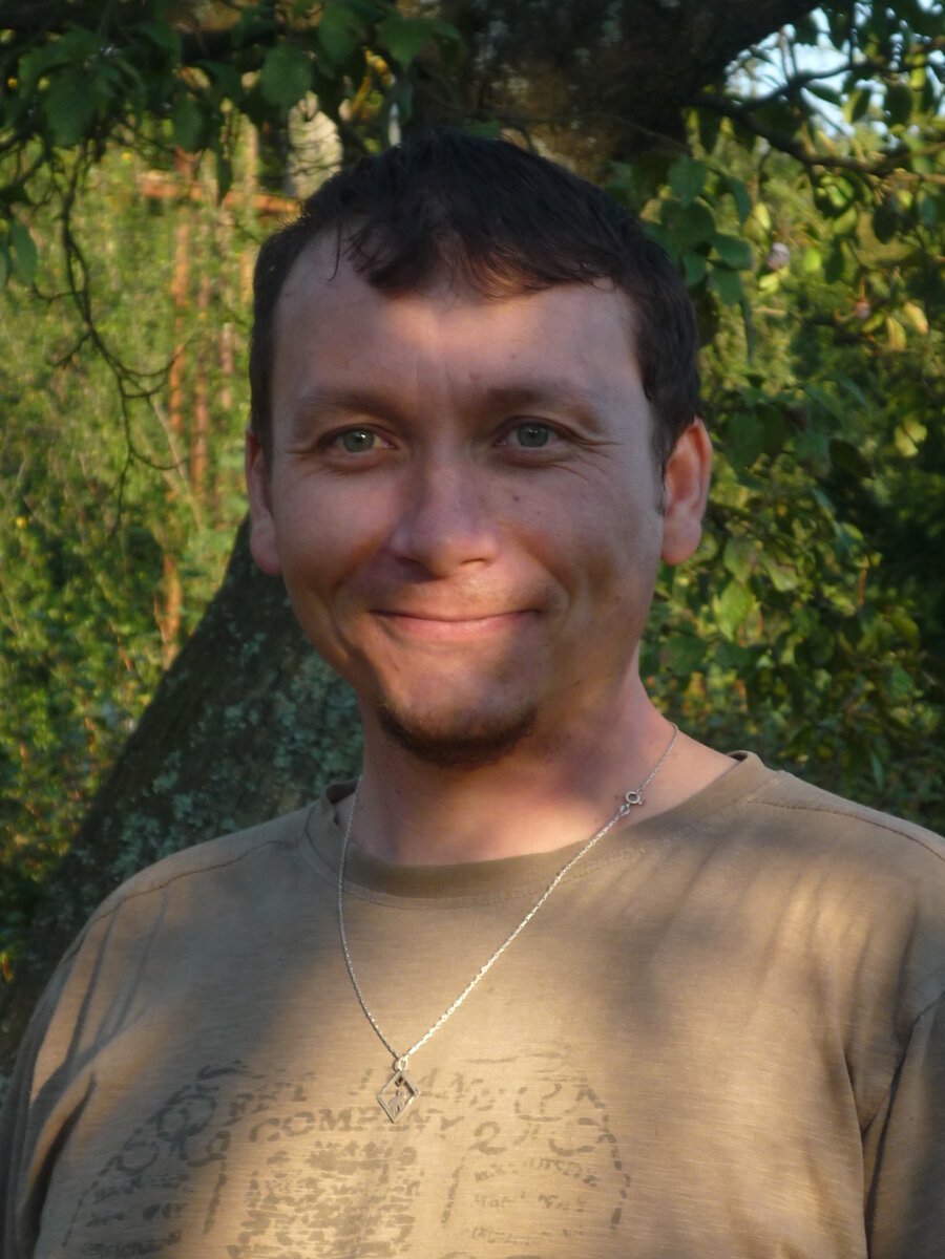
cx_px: 472
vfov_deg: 15.5
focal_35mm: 127
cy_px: 630
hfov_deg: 11.7
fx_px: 4623
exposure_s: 1/125
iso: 125
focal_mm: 16.5
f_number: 5.1
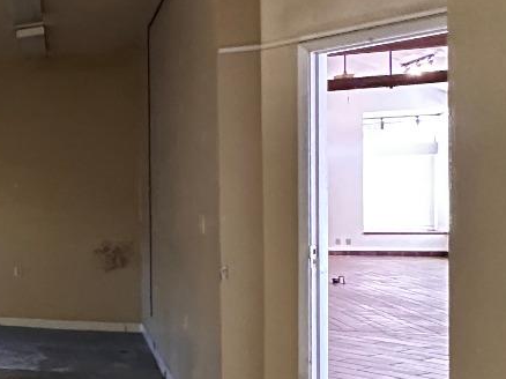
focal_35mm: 48
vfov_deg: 30.2
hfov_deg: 26.6
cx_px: -276
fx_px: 701
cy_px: 218
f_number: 2.2
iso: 800
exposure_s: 1/60
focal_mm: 2.22
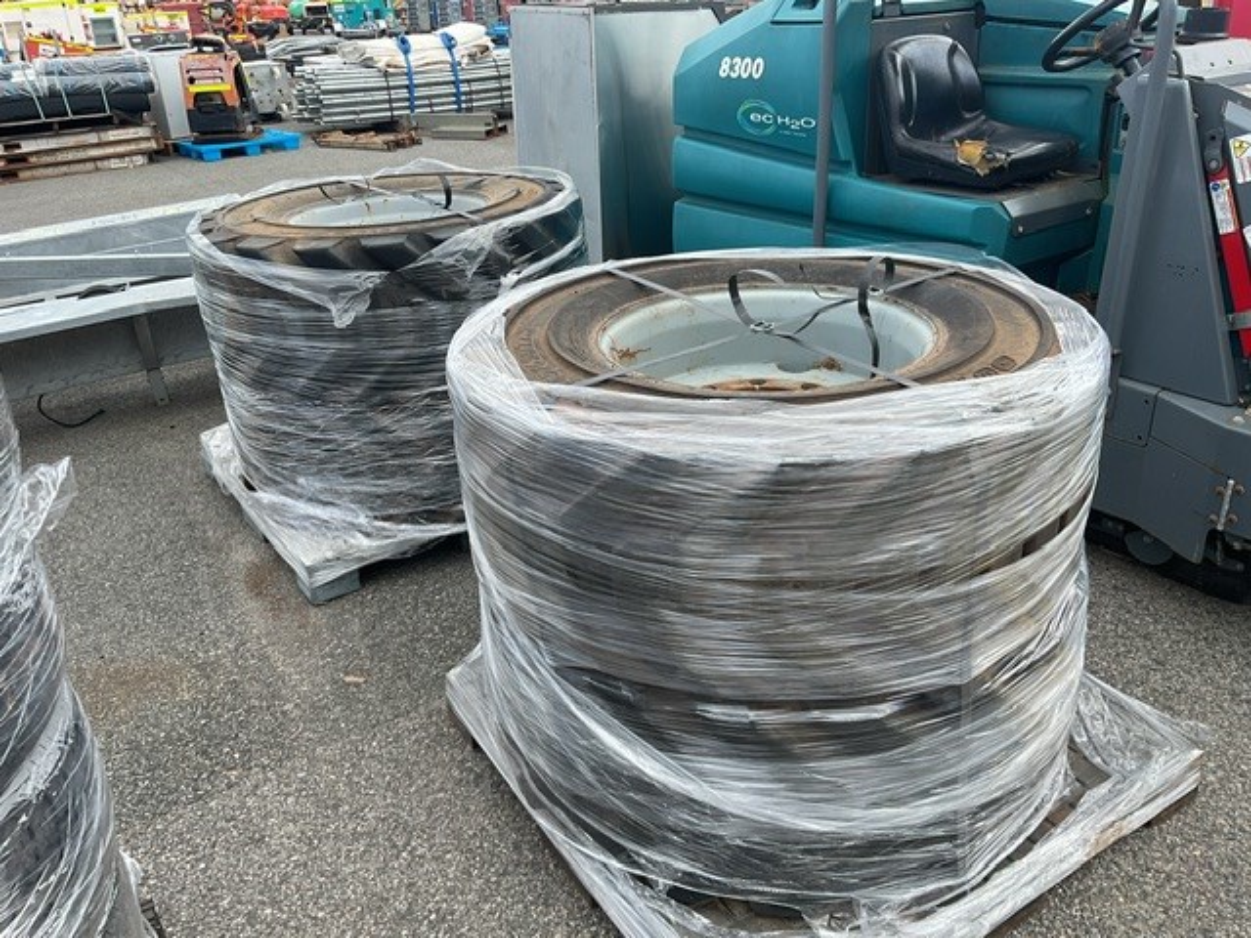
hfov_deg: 61.7
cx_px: 626
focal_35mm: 29
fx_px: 1048
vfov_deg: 48.2
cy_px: 469
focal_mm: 3
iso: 16
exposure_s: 1/574
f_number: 1.8
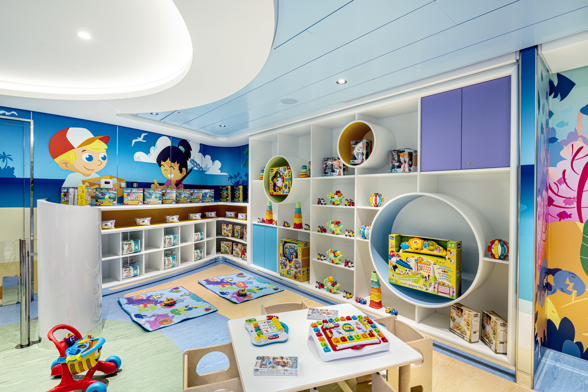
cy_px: 196
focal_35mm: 18
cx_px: 294
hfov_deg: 90.0
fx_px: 294
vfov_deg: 67.4
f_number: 11
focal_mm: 18
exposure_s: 1/2
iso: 200
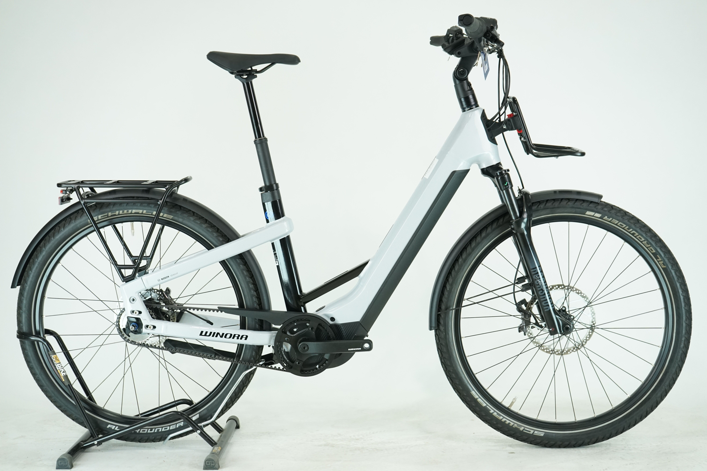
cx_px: 354
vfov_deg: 25.1
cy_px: 236
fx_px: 1060
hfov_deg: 36.9
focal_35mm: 54
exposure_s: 1/200
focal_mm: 54
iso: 1600
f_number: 5.6
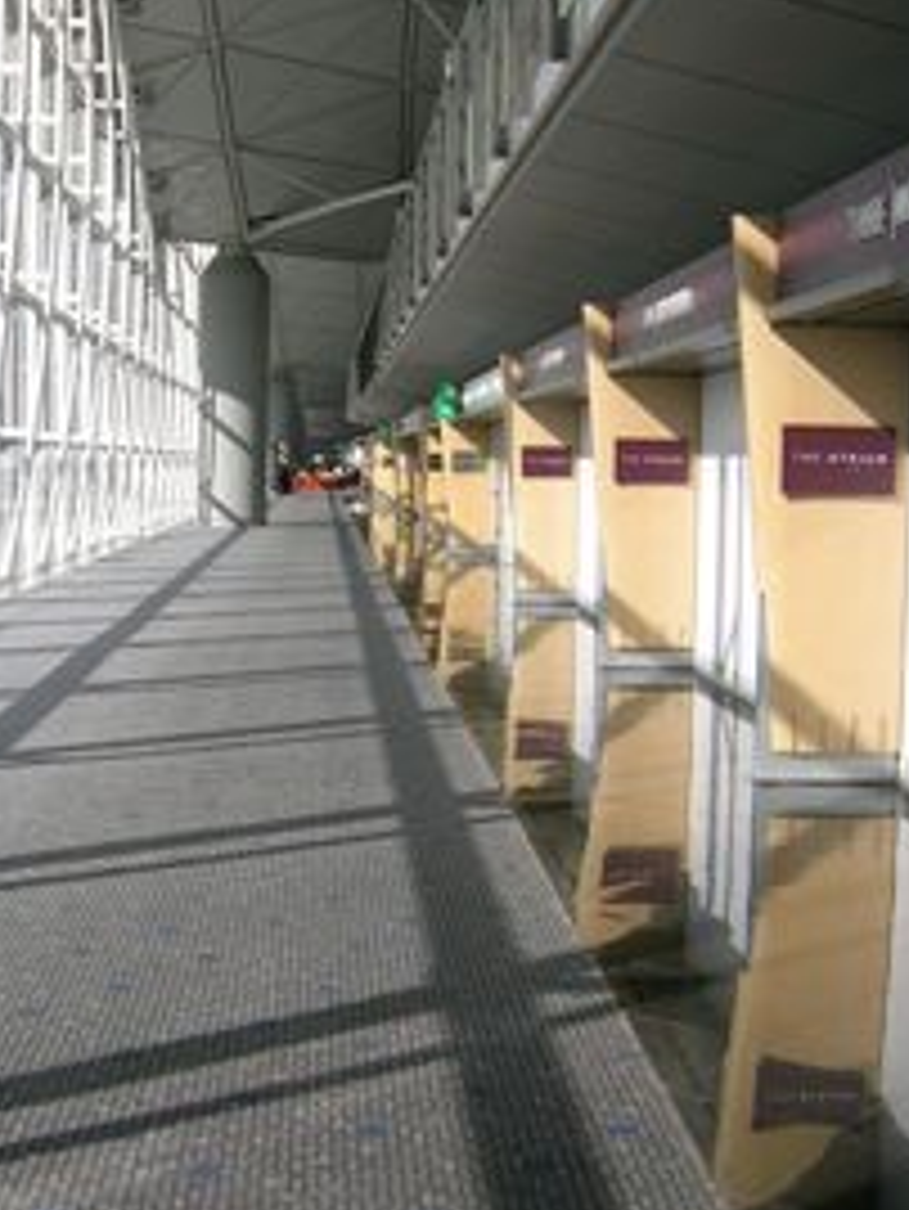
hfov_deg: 27.8
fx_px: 1819
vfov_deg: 36.8
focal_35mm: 52
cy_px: 598
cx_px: 274
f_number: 2.8
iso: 50
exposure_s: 1/340
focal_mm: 5.4
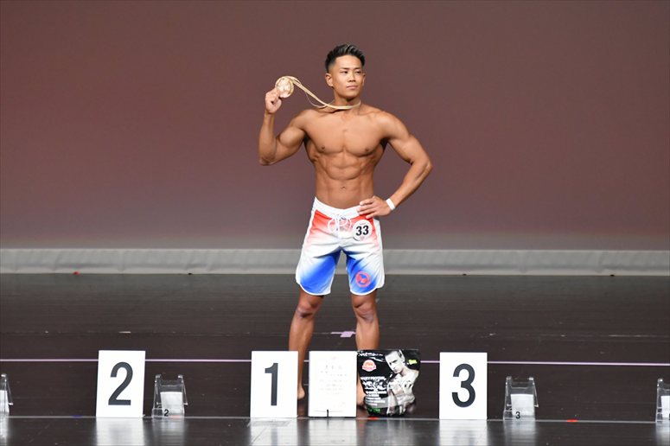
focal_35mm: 345
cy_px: 223
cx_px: 335
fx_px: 6418
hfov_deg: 6.0
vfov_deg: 4.0
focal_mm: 230
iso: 4000
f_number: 5.6
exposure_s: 1/400
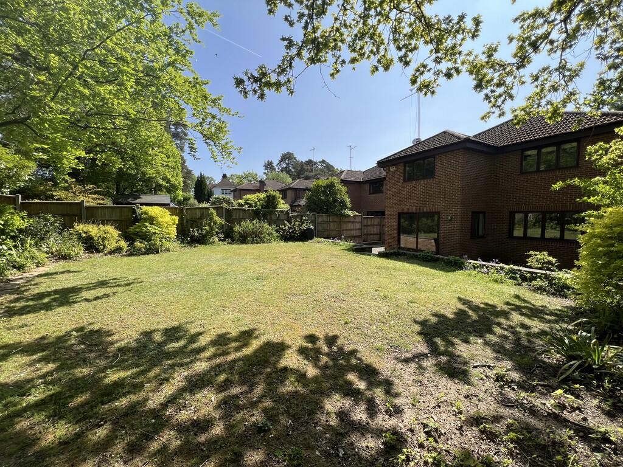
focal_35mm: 13
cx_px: 312
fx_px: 234
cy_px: 234
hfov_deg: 106.2
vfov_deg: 89.9
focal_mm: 1.57
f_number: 1.8
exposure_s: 1/978
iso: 32
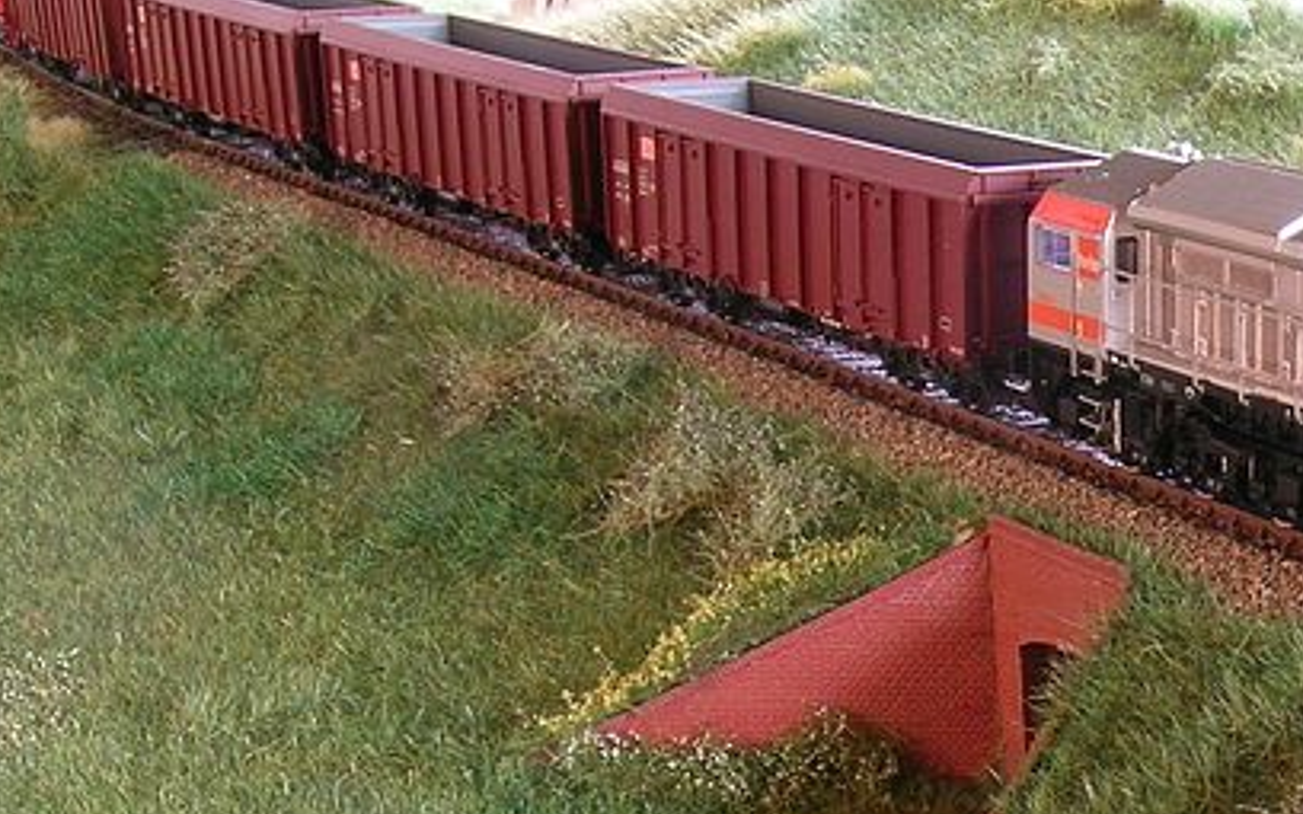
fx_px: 3303
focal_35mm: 93
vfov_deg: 13.9
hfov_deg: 21.0
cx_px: 1517
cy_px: 814
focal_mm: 7.2
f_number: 6.7
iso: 50
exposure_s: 2.61
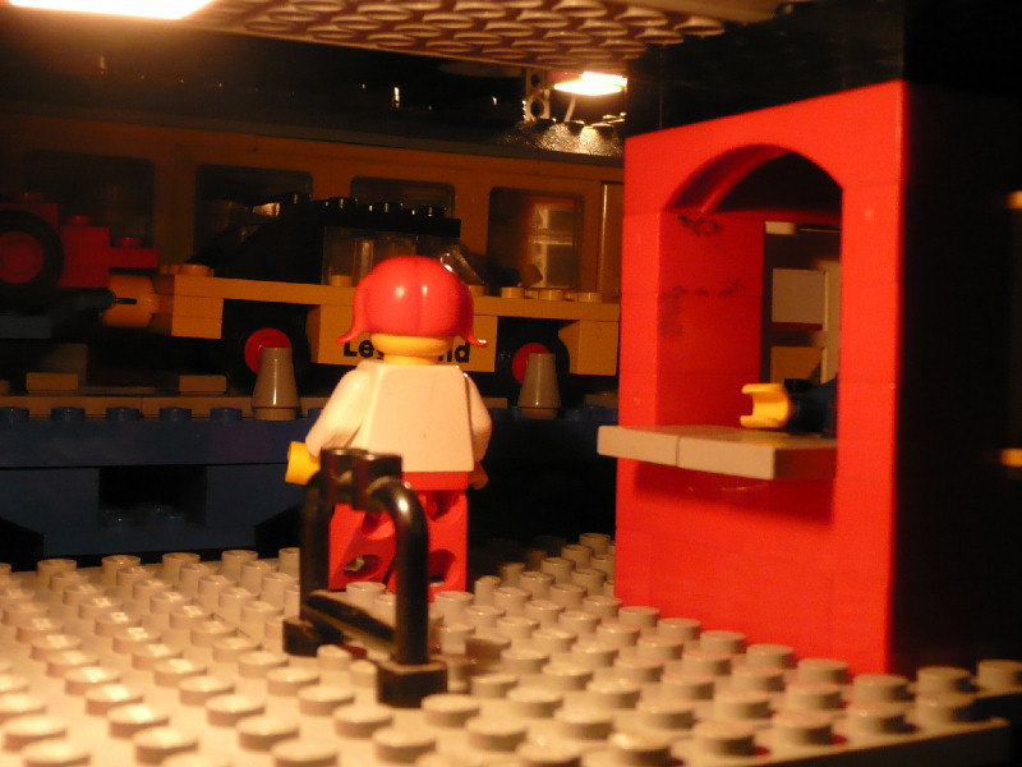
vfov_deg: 30.3
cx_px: 511
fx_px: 1417
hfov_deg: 39.7
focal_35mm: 48
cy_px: 384
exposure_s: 1/3.2
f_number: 3.5
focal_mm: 5.2
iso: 200
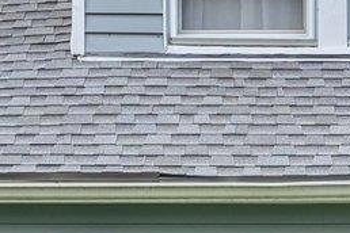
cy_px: 460
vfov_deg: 4.9
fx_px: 2703
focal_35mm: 278
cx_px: 324
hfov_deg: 7.4
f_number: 8
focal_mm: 35
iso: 400
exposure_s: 1/40
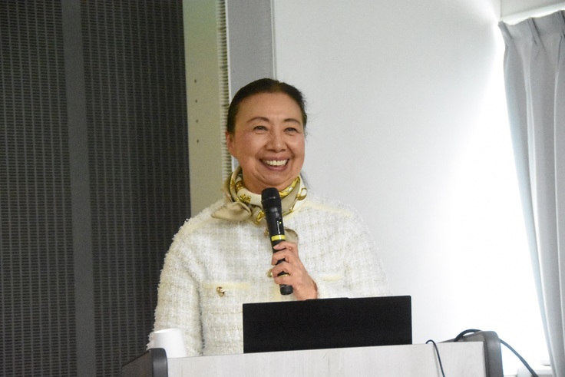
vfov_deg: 11.4
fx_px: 1884
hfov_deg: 17.1
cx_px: 282
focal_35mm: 120
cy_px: 188
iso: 20000
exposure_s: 1/200
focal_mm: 80
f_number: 6.3
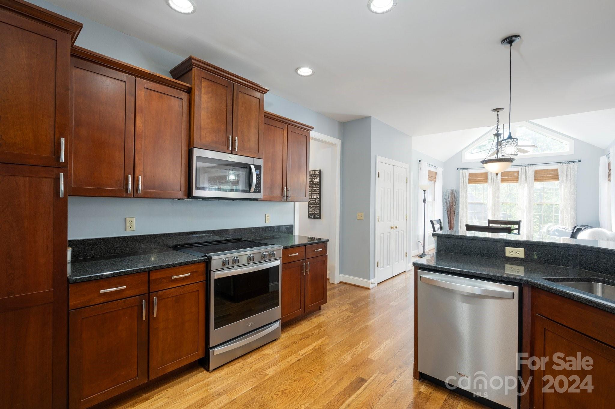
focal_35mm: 16
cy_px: 204
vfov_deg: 73.7
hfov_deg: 96.8
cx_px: 308
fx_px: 273
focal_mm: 16
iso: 800
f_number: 8
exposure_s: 1/15
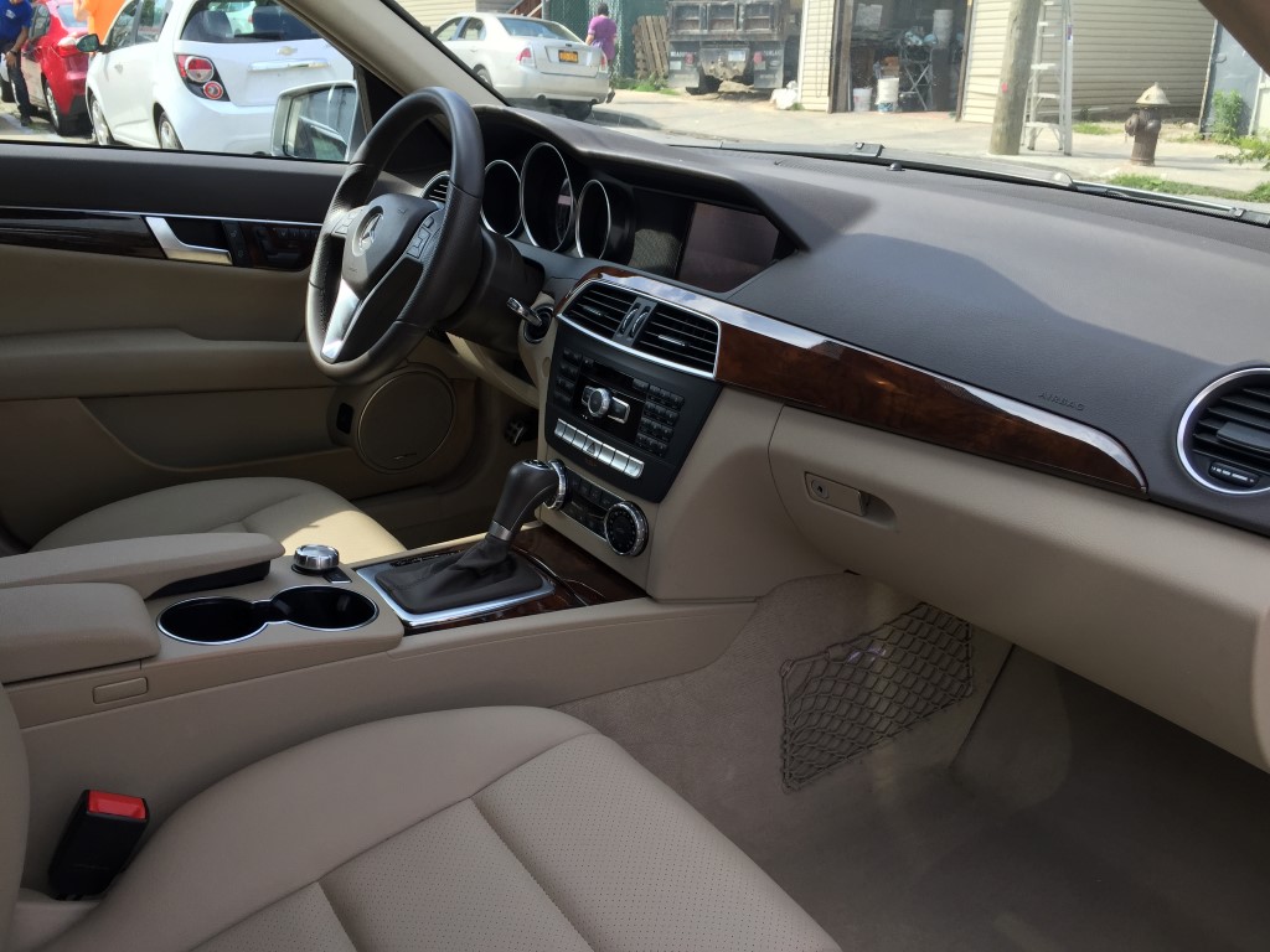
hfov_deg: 61.7
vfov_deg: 48.2
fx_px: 1064
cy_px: 476
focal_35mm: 29
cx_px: 635
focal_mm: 4.15
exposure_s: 1/425
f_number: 2.2
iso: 32
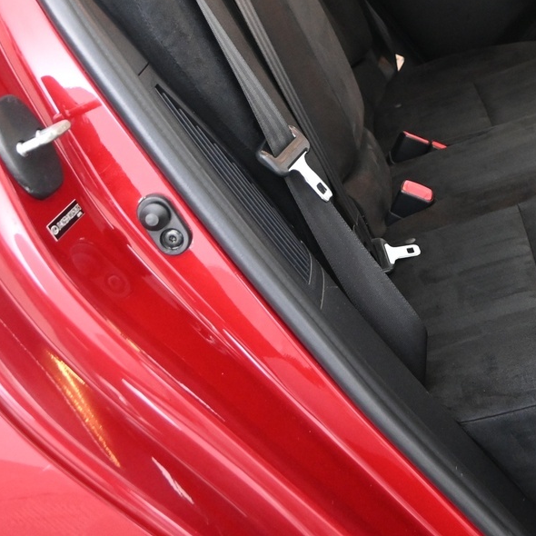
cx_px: 471
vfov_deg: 29.2
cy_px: 46
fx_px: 981
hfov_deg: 29.4
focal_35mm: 56
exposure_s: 1/13
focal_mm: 16
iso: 2500
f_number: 3.5
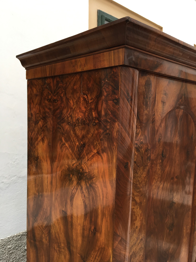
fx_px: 219
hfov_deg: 48.2
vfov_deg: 61.7
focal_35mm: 29
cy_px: 131
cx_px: 98
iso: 40
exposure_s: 1/100
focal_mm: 4.15
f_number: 2.2
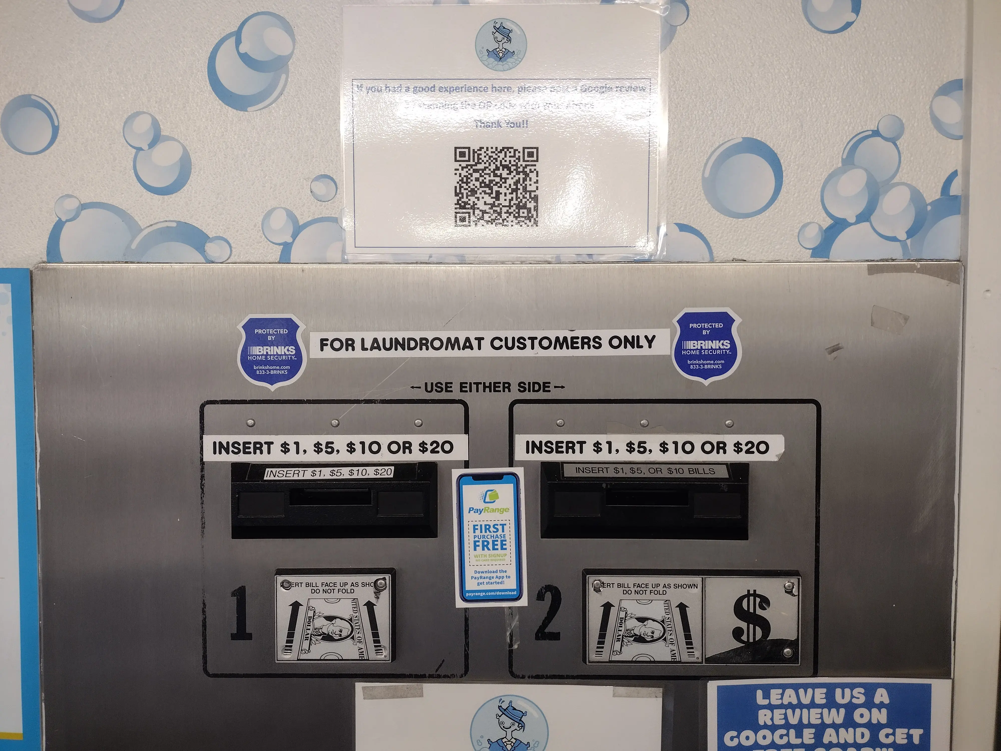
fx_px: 781
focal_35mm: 27
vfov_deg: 51.4
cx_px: 500
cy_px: 376
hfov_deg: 65.3
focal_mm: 4.71
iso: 202
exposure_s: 1/60
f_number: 1.7
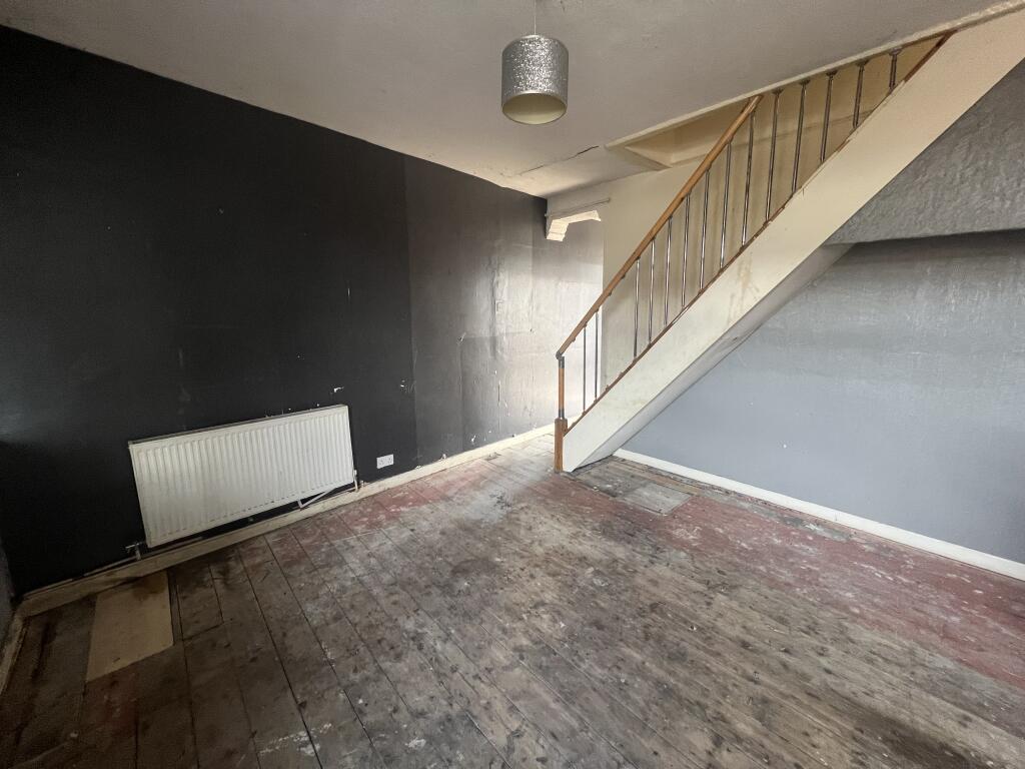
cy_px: 384
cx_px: 512
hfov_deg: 106.2
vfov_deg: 89.9
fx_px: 385
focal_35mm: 13
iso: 250
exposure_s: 1/63
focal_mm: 1.57
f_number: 1.8
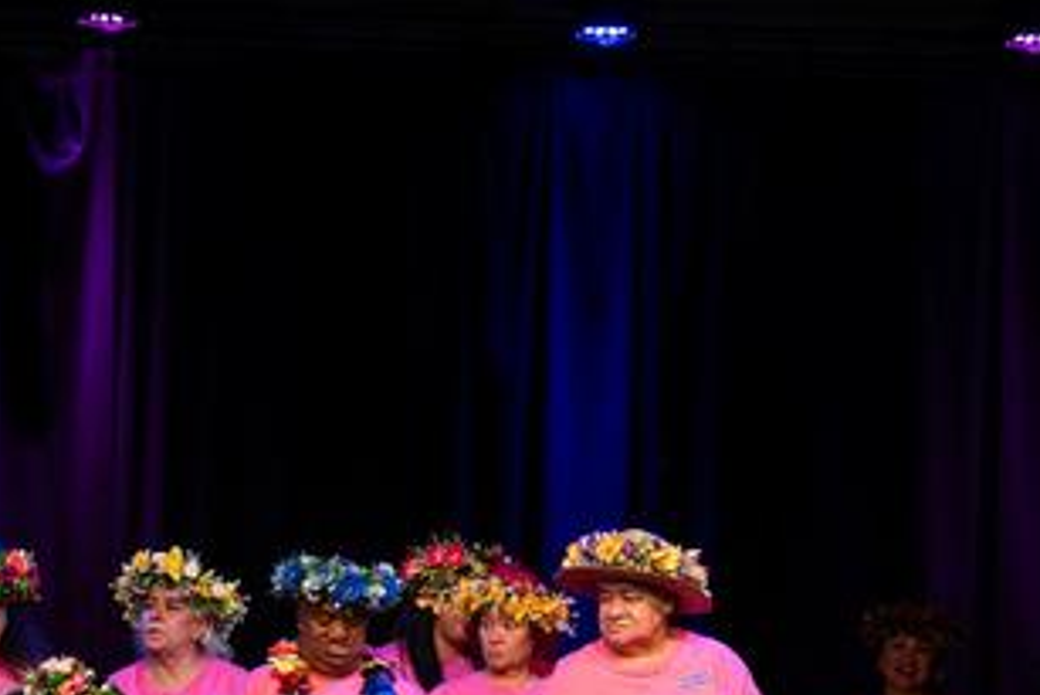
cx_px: 81
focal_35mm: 151
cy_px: 710
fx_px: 4364
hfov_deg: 13.5
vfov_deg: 9.0
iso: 1250
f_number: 4
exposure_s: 1/200
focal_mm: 58
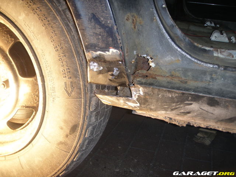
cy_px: 88
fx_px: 259
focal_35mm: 38
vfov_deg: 37.7
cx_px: 118
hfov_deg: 49.0
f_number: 3.5
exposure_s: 1/30
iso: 100
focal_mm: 6.7
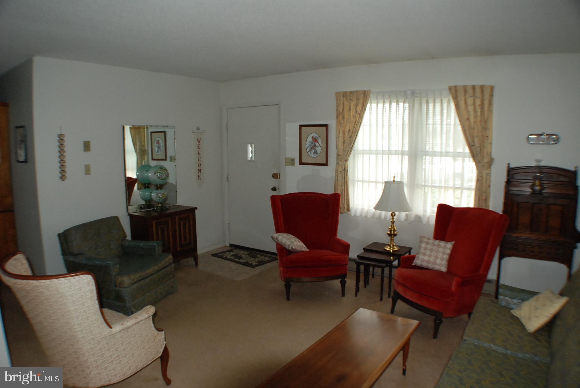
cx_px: 290
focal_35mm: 30
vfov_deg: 43.7
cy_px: 194
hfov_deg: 61.9
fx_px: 484
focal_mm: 20
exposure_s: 1/60
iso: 1000
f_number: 5
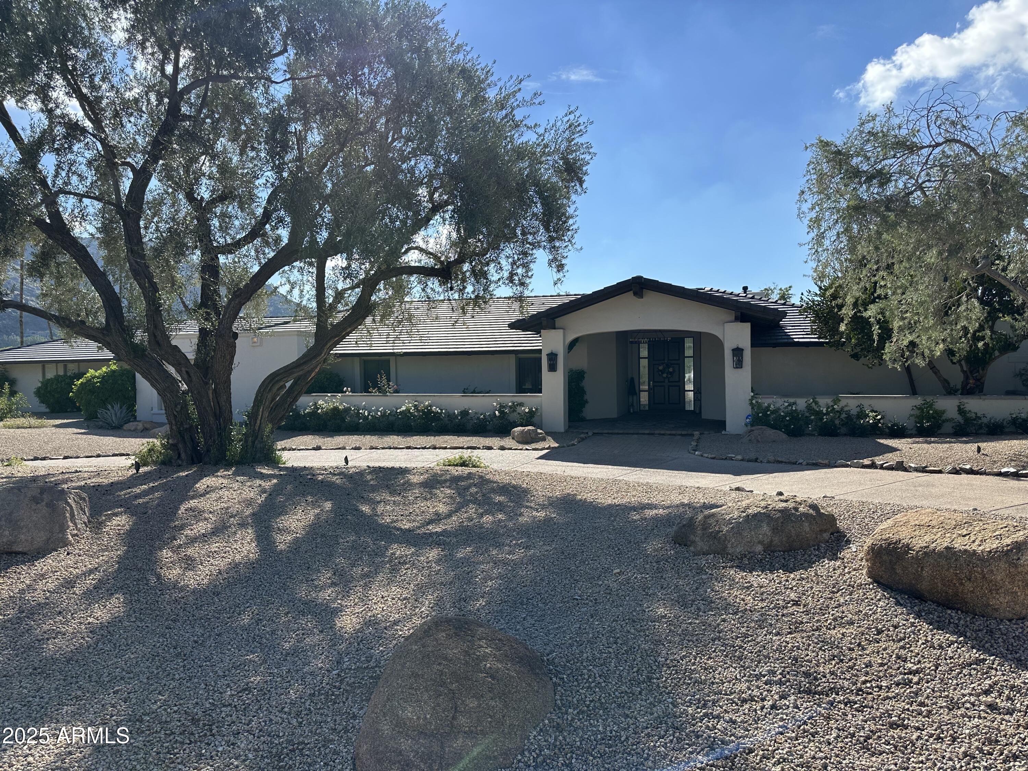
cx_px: 514
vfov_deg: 56.8
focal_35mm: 24
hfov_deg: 71.6
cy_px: 386
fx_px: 713
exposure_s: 1/4184
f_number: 1.78
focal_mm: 6.86
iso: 80
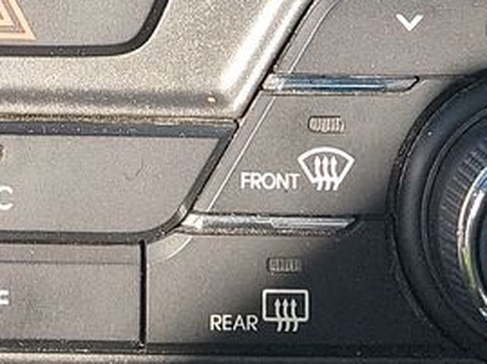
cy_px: -502
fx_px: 2009
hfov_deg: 13.6
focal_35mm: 143
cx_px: -36
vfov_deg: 9.3
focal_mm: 6.7
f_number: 1.8
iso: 50
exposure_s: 1/164
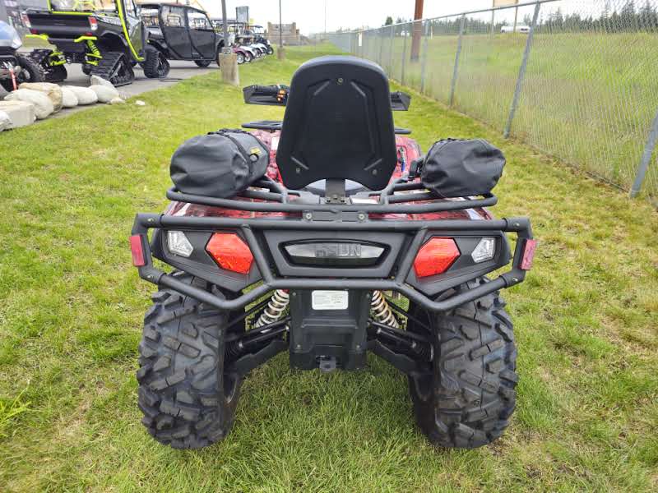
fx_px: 437
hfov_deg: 73.9
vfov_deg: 58.9
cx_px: 329
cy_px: 246
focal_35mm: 23
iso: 12
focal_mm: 6.3
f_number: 1.7
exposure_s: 1/120
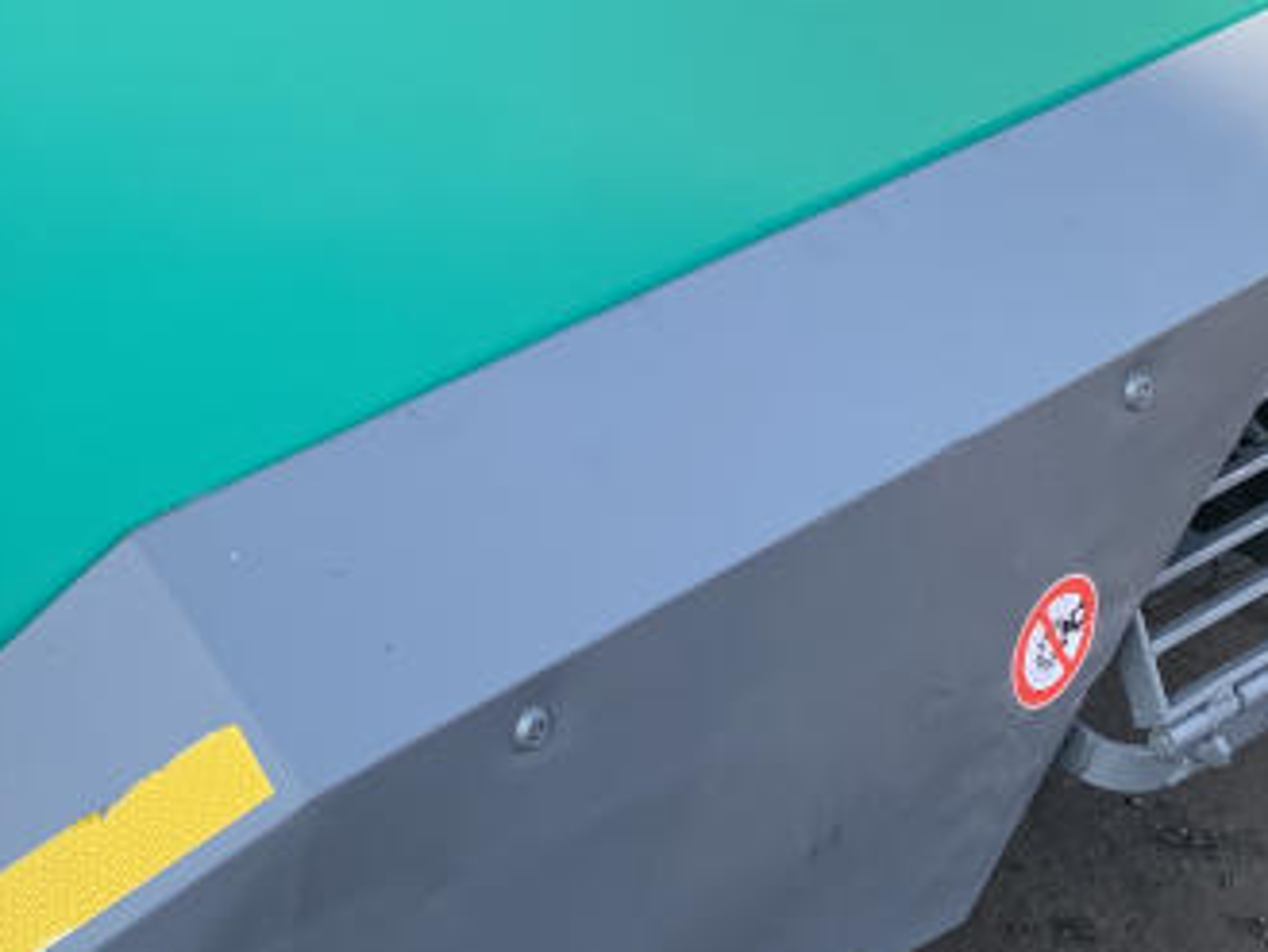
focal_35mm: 79
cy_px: 173
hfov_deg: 24.4
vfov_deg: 18.5
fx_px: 2895
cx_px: 277
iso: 25
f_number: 1.8
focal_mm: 4.25
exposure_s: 1/220
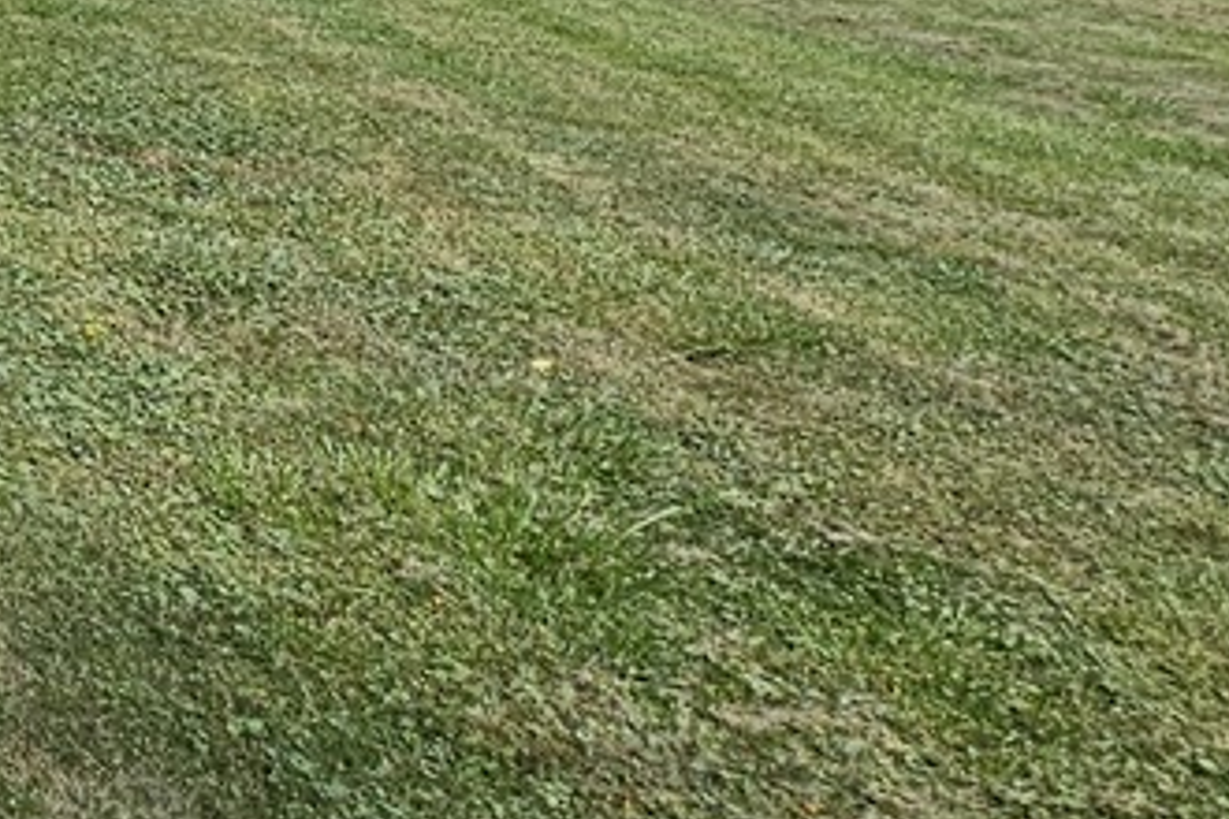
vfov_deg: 21.0
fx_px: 2014
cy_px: -223
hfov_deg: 22.2
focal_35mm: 59
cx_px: -927
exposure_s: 1/1476
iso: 50
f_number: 2.2
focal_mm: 2.2
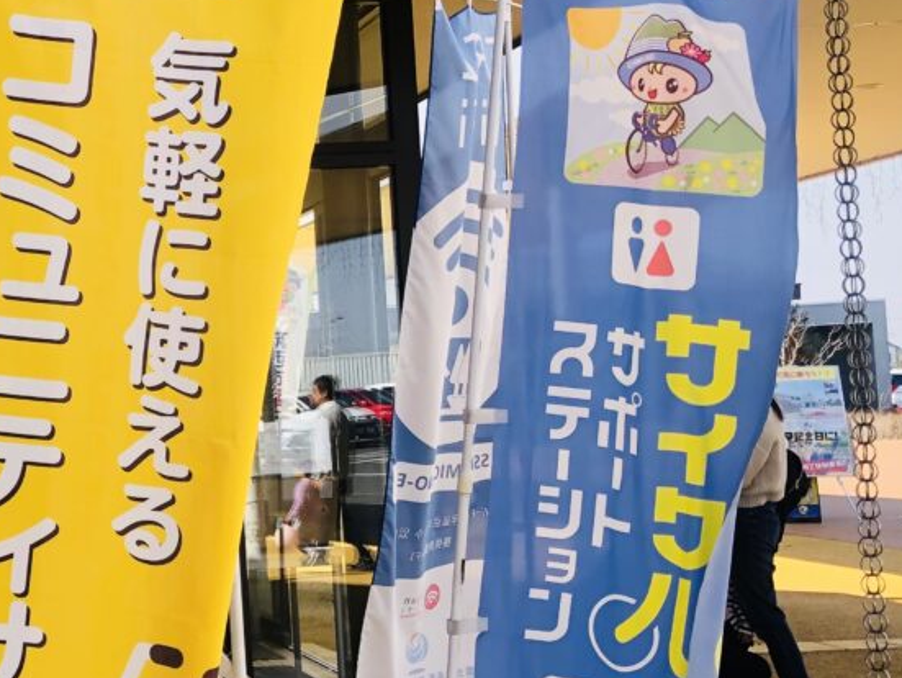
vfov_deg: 22.6
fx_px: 1695
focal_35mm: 65
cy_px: 370
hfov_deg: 28.1
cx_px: 7
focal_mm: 3.99
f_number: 1.8
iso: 20
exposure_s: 1/533
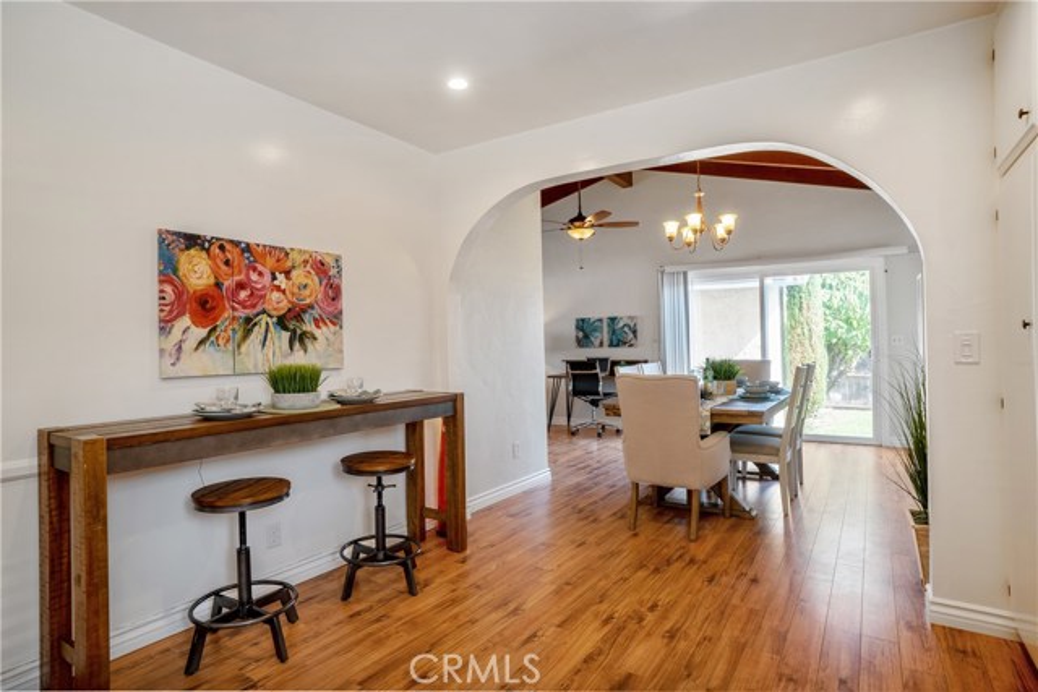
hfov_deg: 90.0
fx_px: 519
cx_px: 519
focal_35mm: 18
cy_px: 346
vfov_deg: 67.4
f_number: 8
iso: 125
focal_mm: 18
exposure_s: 1/40
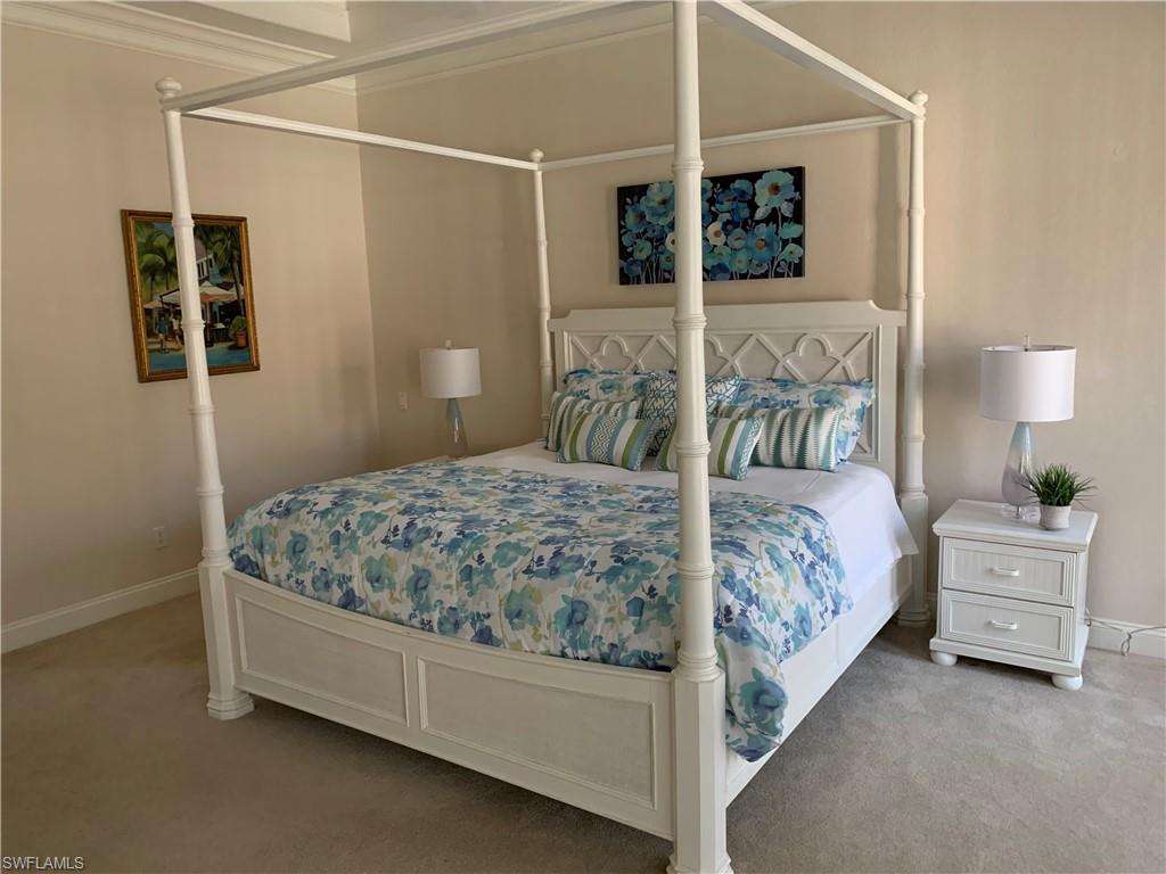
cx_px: 583
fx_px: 876
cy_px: 437
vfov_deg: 53.1
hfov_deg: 67.3
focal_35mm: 26
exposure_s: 1/40
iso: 400
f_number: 1.8
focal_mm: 4.25
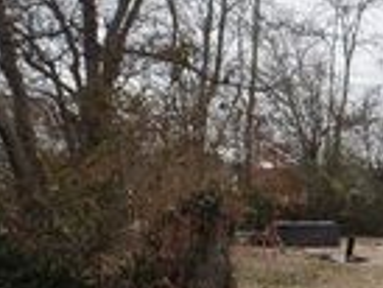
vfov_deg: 17.2
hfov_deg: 22.0
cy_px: 287
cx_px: 422
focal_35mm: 84
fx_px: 930
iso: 100
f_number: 3.5
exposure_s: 1/250
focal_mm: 4.1
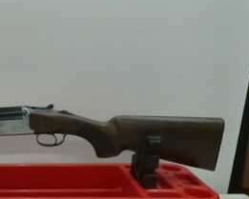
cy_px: 149
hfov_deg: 30.4
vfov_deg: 26.8
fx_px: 413
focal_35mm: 56
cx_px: -19
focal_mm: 4.1
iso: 250
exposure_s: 1/30
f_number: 3.3
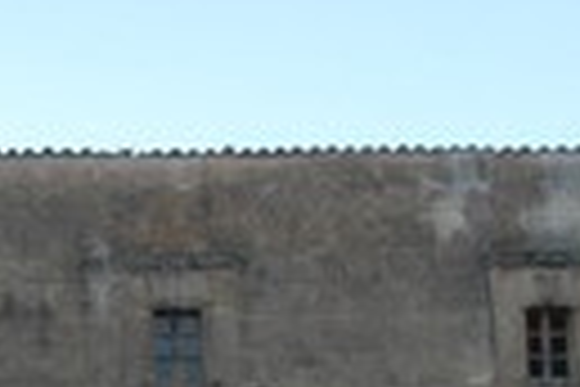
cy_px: 304
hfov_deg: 13.0
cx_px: -171
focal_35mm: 153
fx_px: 2465
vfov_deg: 9.0
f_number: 9
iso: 640
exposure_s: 1/180
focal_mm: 22
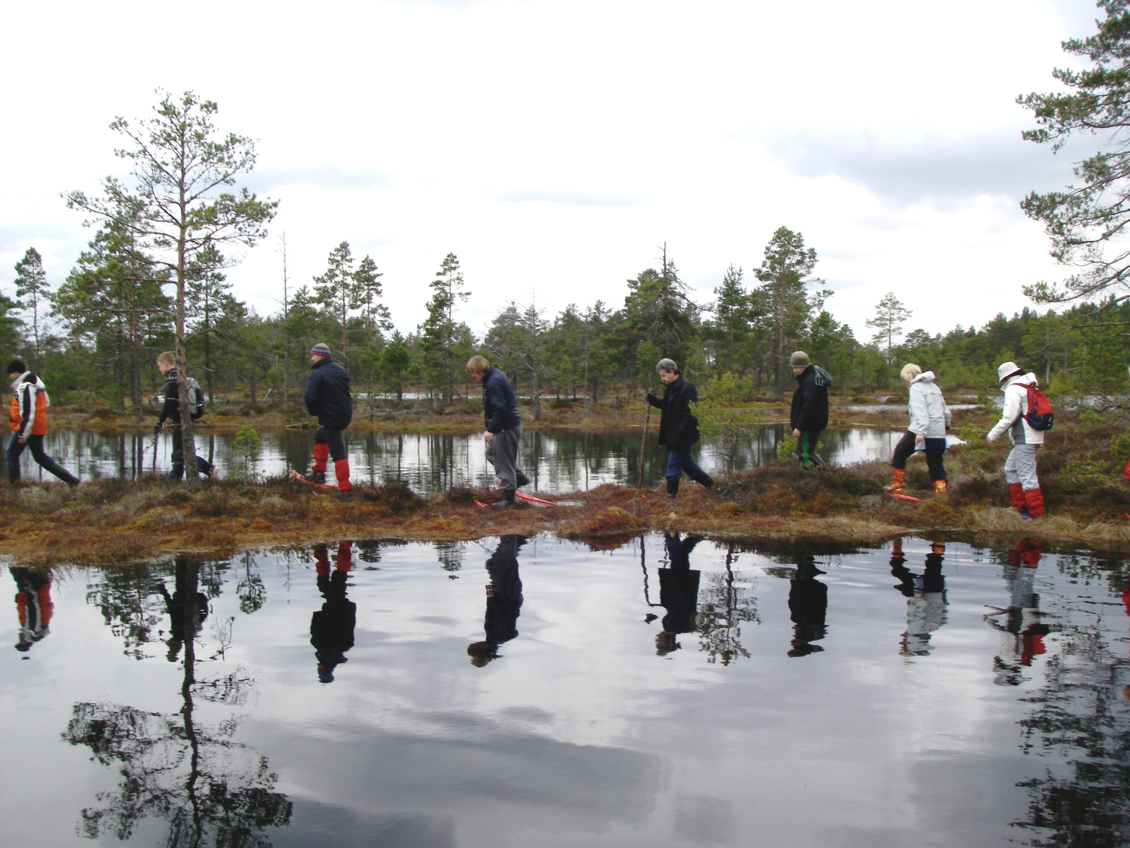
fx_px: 1240
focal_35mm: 38
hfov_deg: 49.0
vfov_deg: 37.7
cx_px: 565
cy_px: 424
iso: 64
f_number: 6.6
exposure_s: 1/100
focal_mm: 6.3
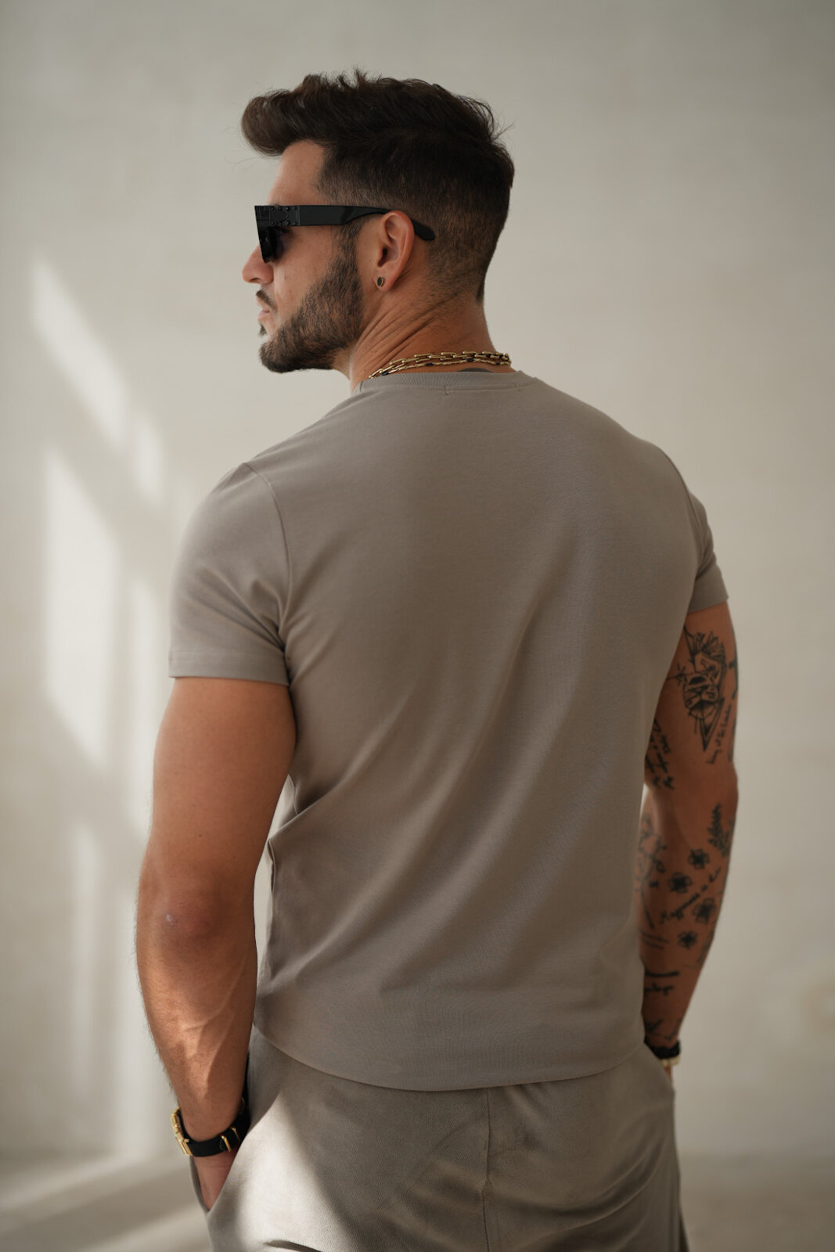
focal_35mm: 50
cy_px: 626
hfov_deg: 27.0
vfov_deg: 39.6
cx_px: 418
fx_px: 1739
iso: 100
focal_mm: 50
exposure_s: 1/500
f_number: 1.6
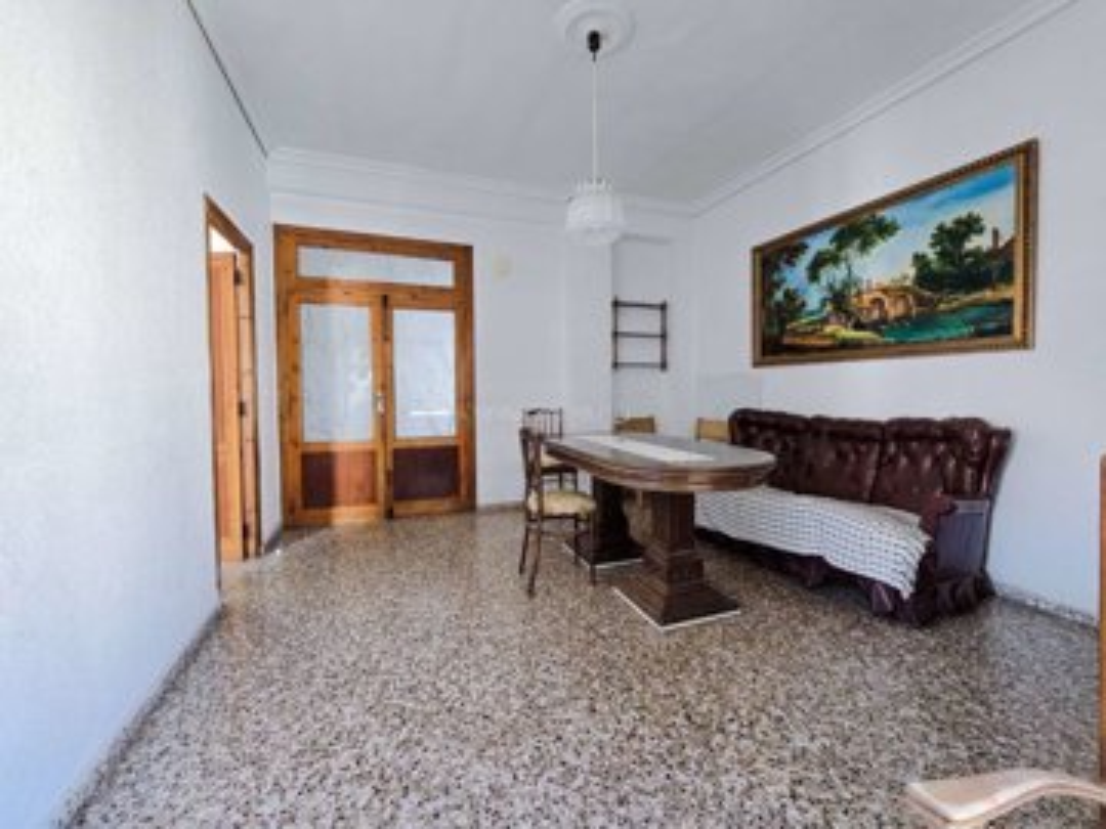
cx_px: 553
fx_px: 415
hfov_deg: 106.2
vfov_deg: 89.9
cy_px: 414
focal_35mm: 13
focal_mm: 2.2
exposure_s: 1/50
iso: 250
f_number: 2.2
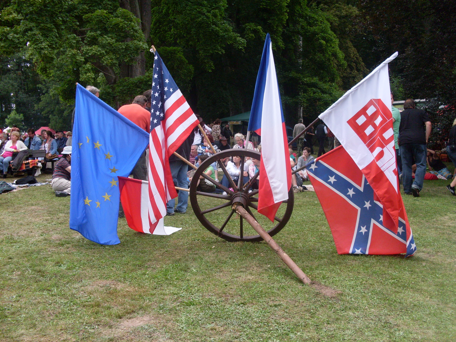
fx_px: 501
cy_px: 171
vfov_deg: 37.7
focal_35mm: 38
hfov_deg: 49.0
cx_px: 228
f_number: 2.8
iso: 80
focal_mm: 6.3
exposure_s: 1/180
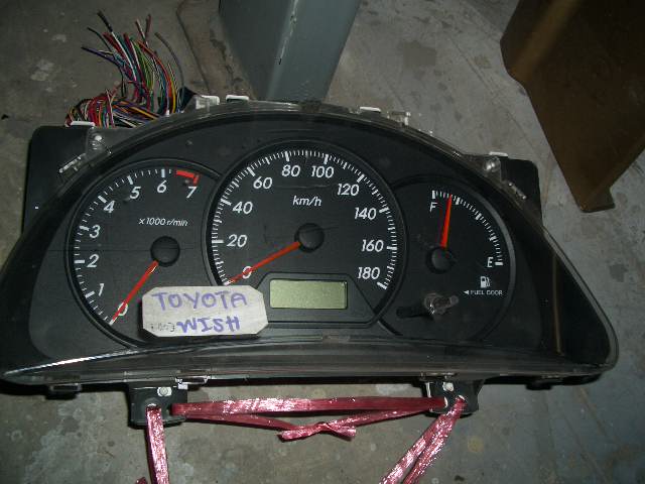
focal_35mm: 35
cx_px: 322
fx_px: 652
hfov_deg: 52.6
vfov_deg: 40.7
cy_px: 242
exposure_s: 1/60
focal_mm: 5.8
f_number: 4.3
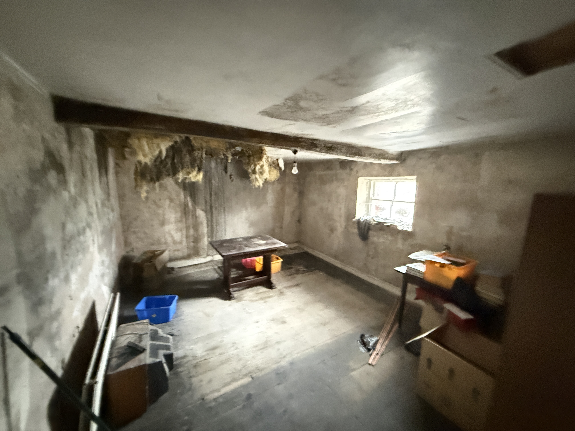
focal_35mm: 14
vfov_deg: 85.7
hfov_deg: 102.1
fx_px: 233
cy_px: 216
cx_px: 288
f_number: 2.2
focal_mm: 2.22
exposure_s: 1/15
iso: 3200
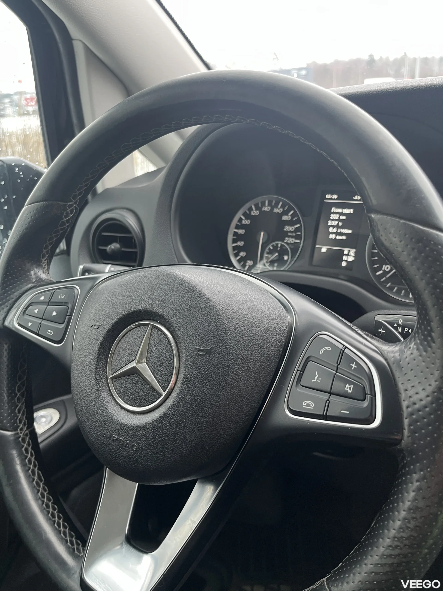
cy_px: 296
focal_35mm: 26
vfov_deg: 67.3
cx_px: 222
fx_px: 444
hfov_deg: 53.1
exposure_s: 1/72
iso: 125
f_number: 1.6
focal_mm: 5.1
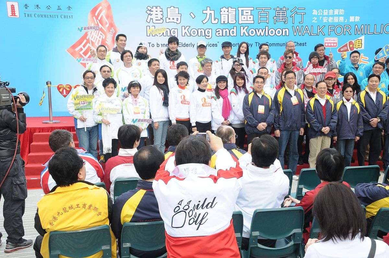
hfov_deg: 46.4
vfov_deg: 31.8
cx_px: 194
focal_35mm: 42
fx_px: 453
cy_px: 129
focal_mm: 28
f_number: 7.1
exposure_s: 1/160
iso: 800
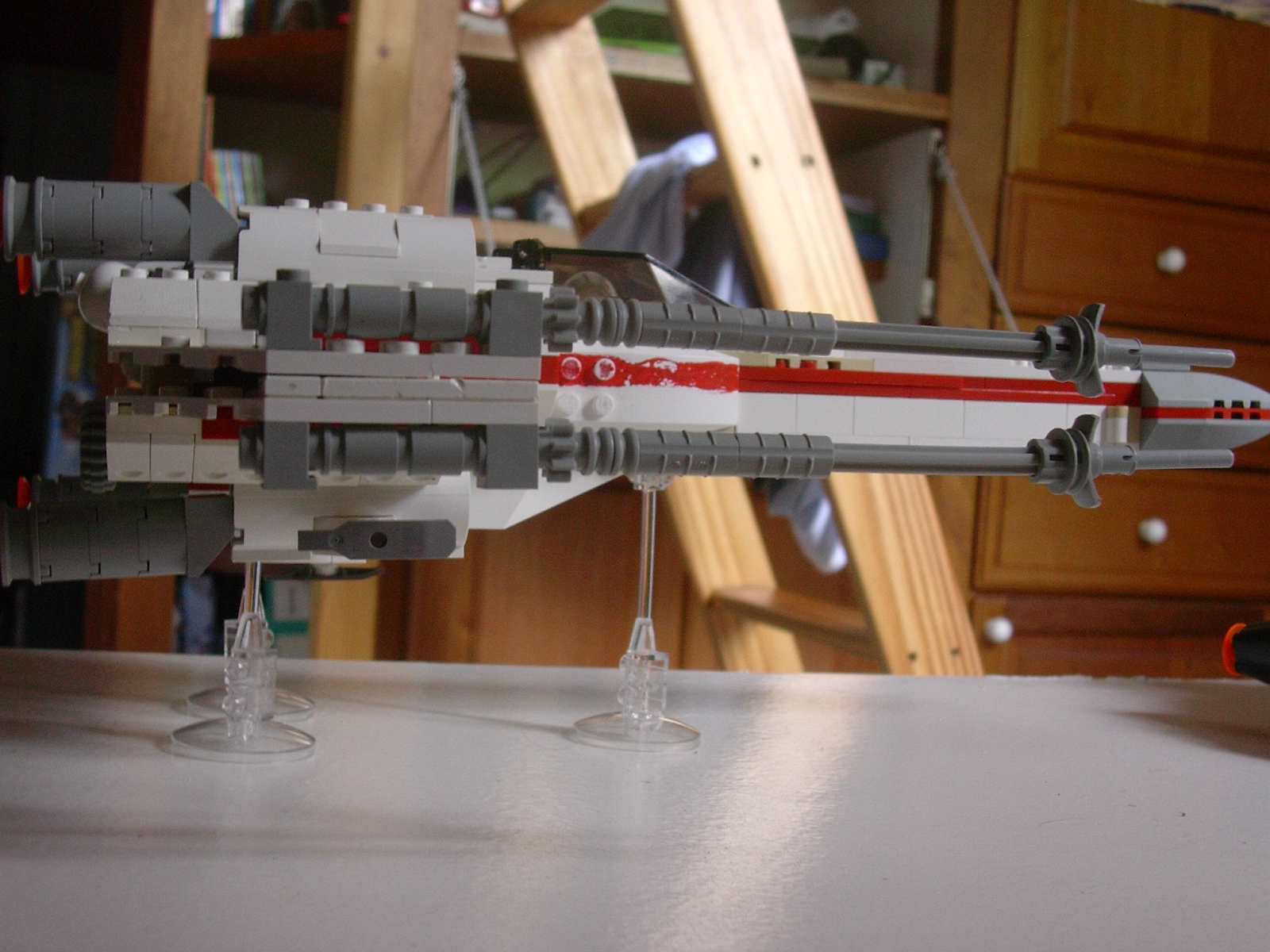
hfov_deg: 42.1
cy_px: 476
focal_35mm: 45
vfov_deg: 32.2
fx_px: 1651
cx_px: 635
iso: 70
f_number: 2.9
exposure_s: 1/25.3
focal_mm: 6.7
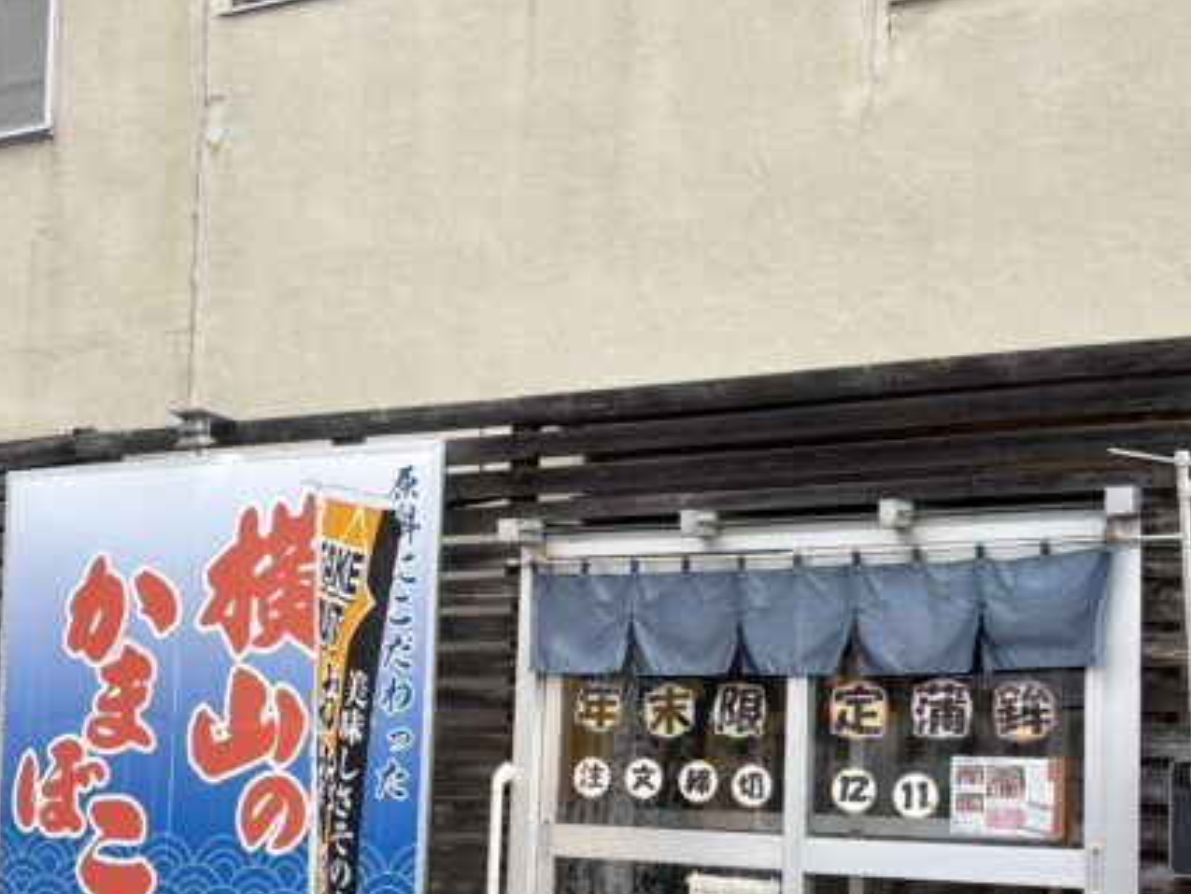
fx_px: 1618
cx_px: 569
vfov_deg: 30.4
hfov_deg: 40.4
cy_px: 667
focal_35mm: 47
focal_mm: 5.96
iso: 50
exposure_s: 1/739
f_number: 1.6
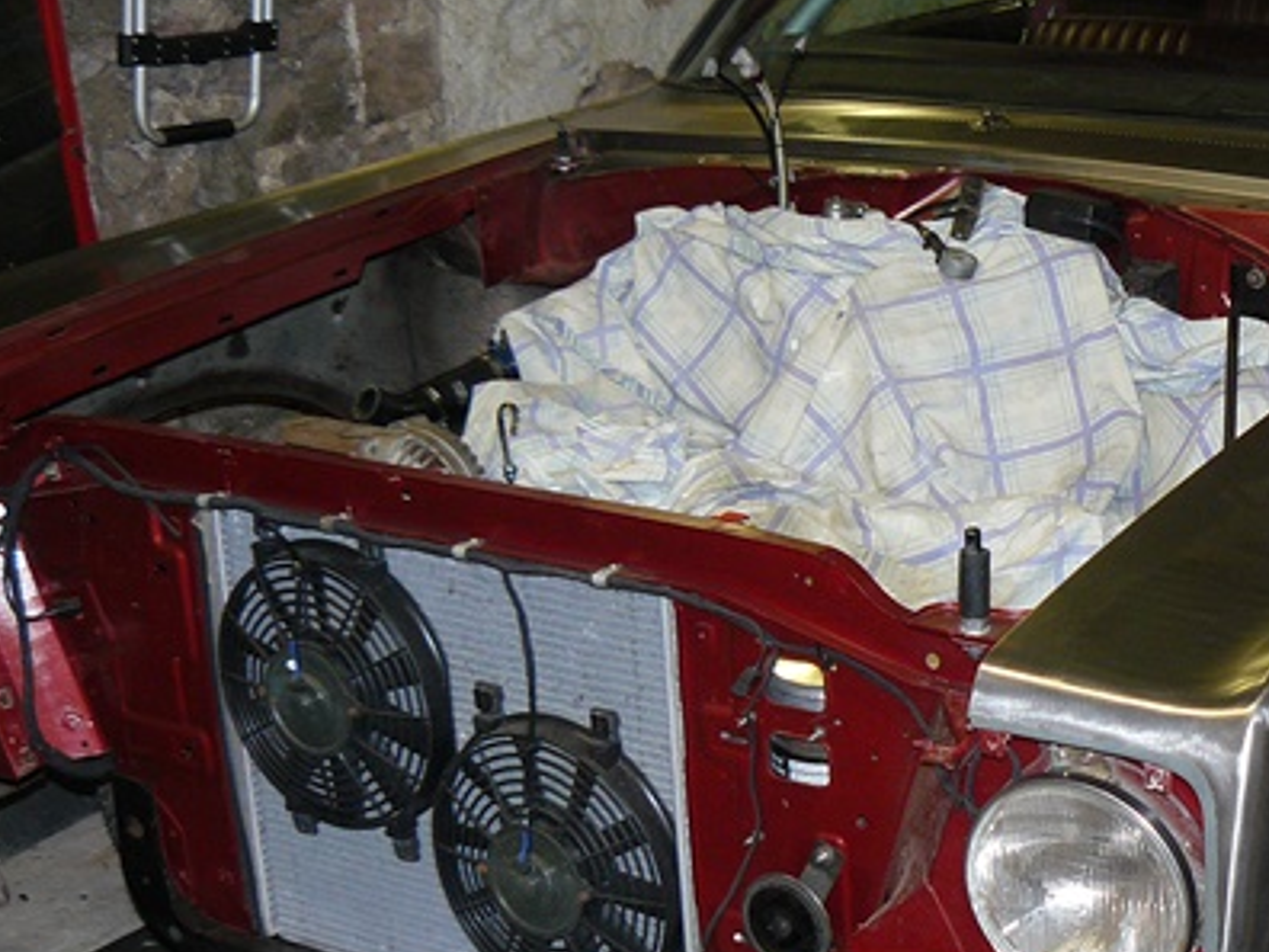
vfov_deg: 21.9
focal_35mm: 67
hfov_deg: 28.2
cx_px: 1066
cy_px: 495
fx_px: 2456
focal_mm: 6
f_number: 2.8
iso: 160
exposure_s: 1/30
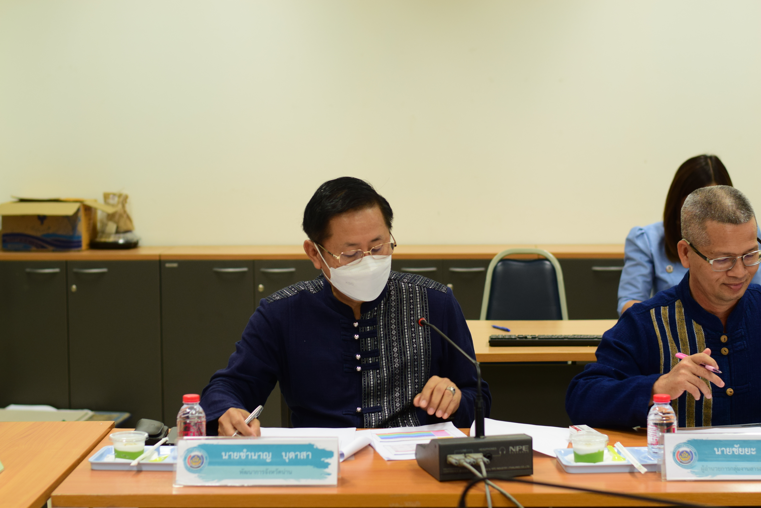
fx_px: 1586
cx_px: 380
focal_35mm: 75
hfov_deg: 27.0
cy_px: 254
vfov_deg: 18.2
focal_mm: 50
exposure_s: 1/100
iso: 500
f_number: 3.2
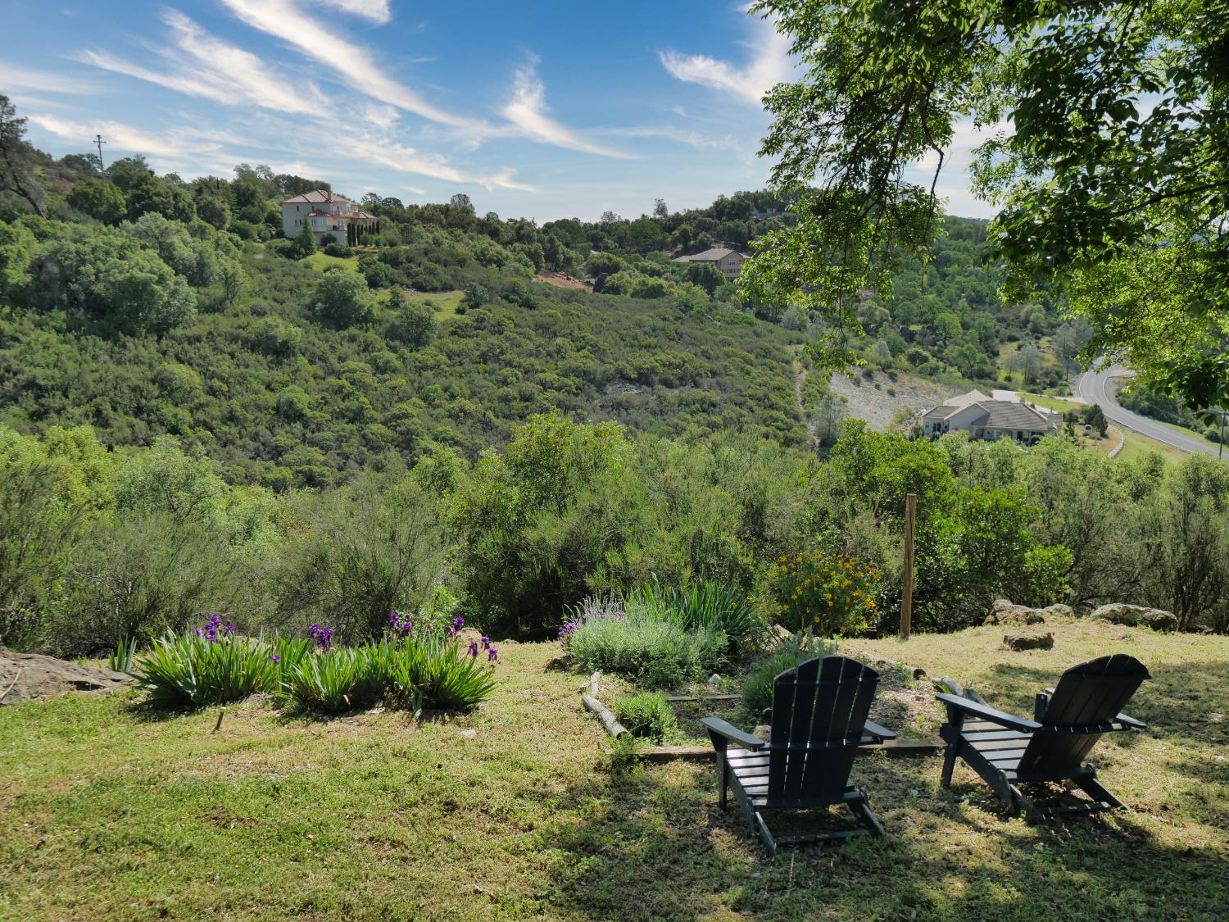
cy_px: 461
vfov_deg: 49.7
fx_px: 994
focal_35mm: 28
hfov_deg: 63.4
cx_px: 614
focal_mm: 14
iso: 100
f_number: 4
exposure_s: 1/640
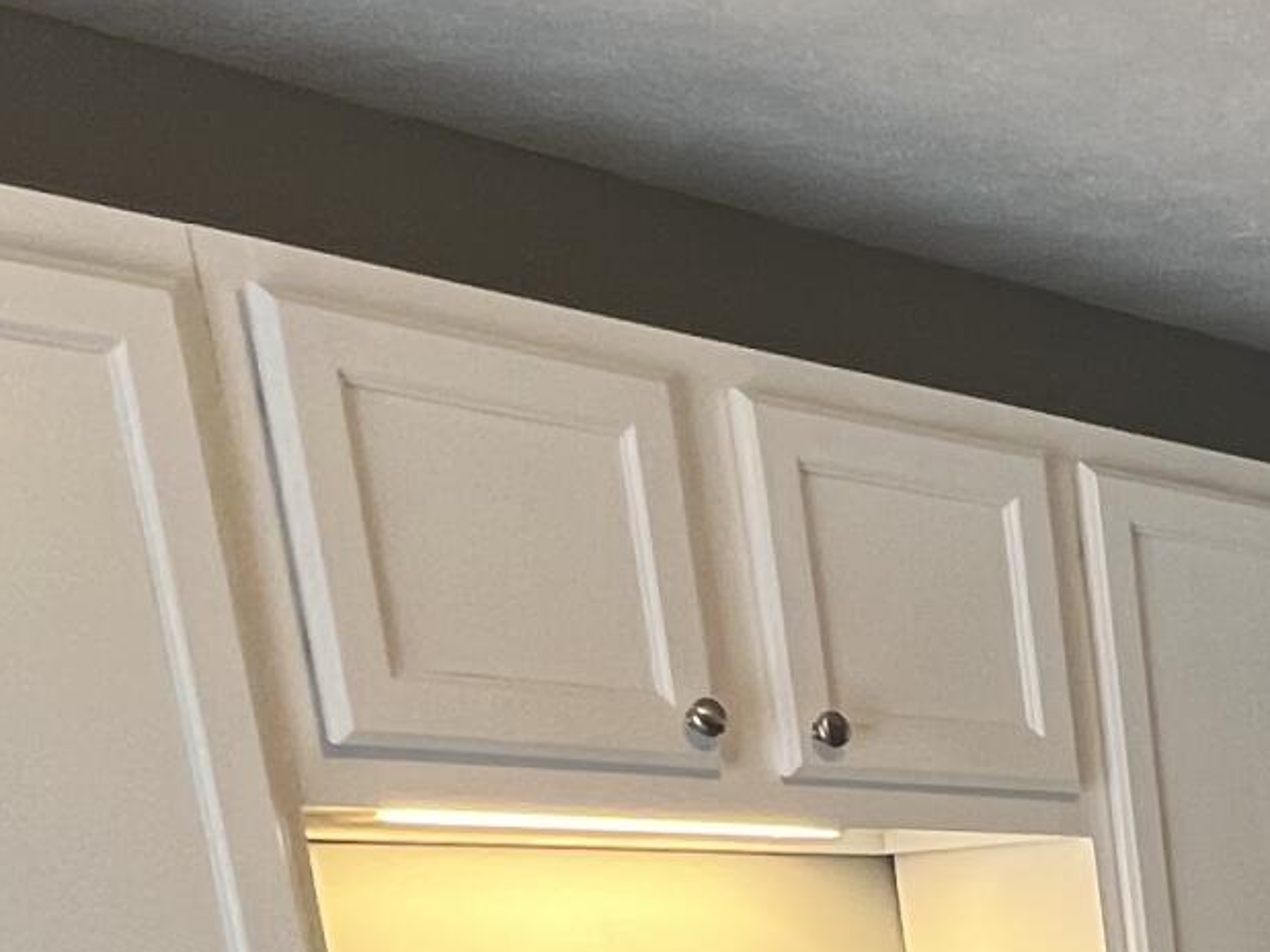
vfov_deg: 18.4
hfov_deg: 24.4
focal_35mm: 63
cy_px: 1697
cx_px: 1875
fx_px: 2311
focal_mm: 1.57
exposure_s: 1/120
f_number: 1.8
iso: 250
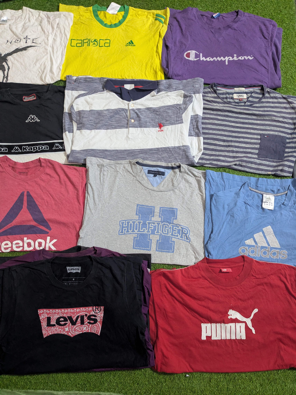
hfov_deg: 51.4
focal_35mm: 27
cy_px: 198
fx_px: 308
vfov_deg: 65.3
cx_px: 148
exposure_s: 1/24
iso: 454
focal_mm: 4.38
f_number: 1.73
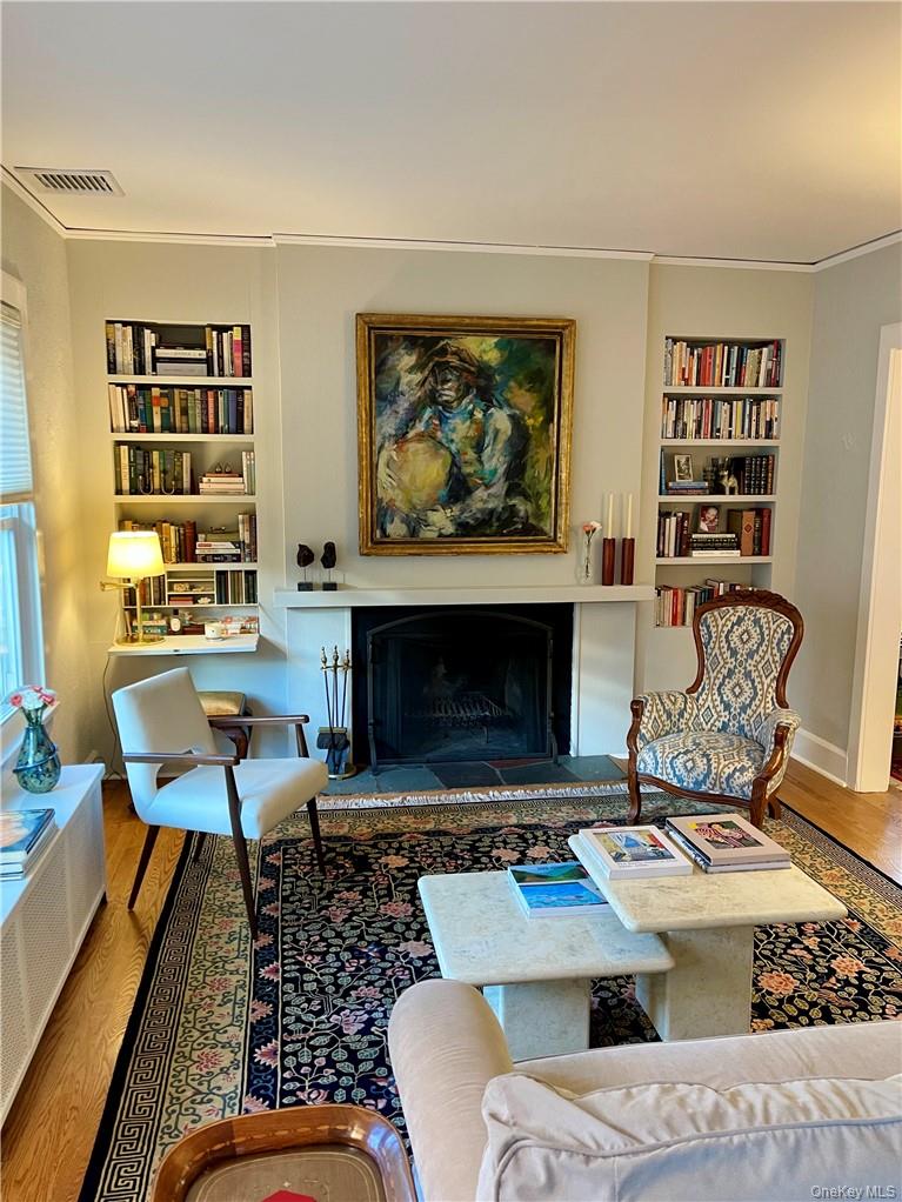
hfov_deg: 54.9
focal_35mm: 25
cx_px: 451
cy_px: 601
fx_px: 868
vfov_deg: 69.4
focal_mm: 5.1
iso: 320
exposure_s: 1/60
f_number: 1.6
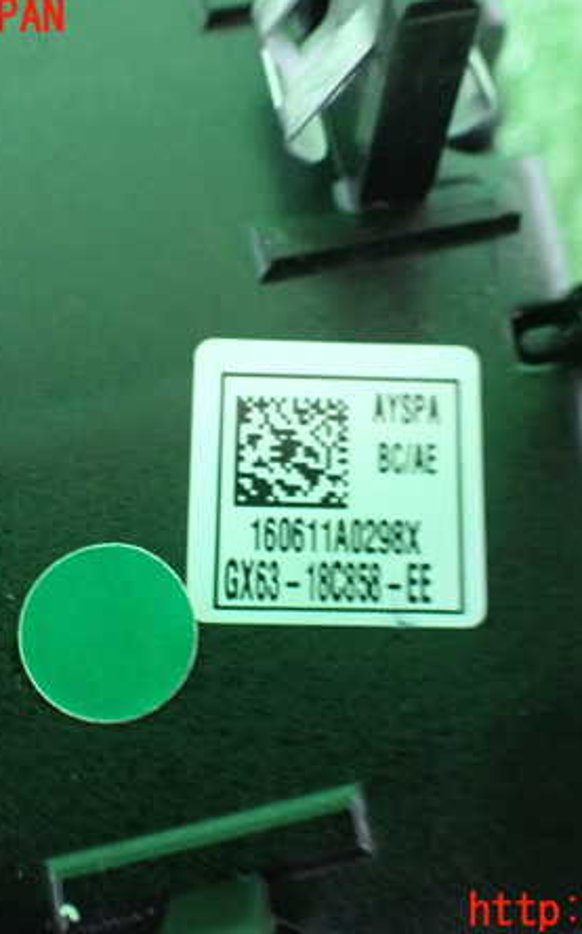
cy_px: 465
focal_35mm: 43
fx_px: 1093
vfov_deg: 46.2
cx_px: 313
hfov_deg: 29.8
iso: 1250
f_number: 2.3
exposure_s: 1/30
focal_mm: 5.4
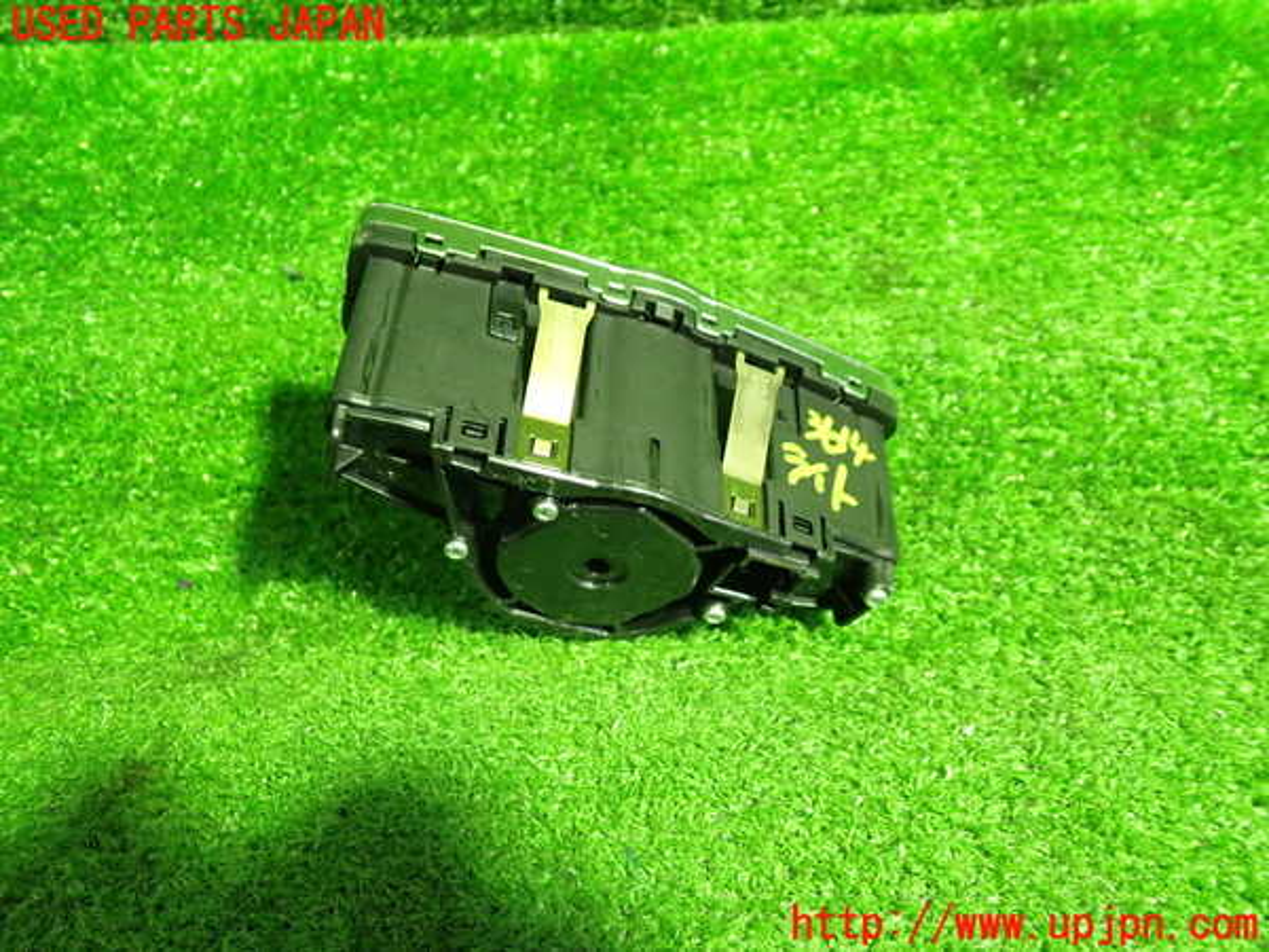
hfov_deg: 60.0
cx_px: 634
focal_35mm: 30
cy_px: 476
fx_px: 1100
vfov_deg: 46.8
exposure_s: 1/30
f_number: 2.3
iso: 800
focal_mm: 5.4
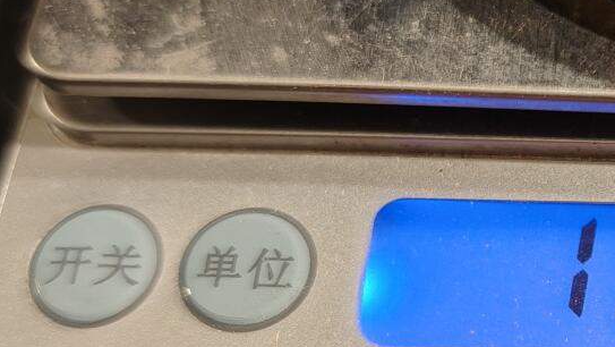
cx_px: 655
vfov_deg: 14.5
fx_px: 1354
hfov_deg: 24.1
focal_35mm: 83
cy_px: 245
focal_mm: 6.06
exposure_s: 1/172
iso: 250
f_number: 1.6
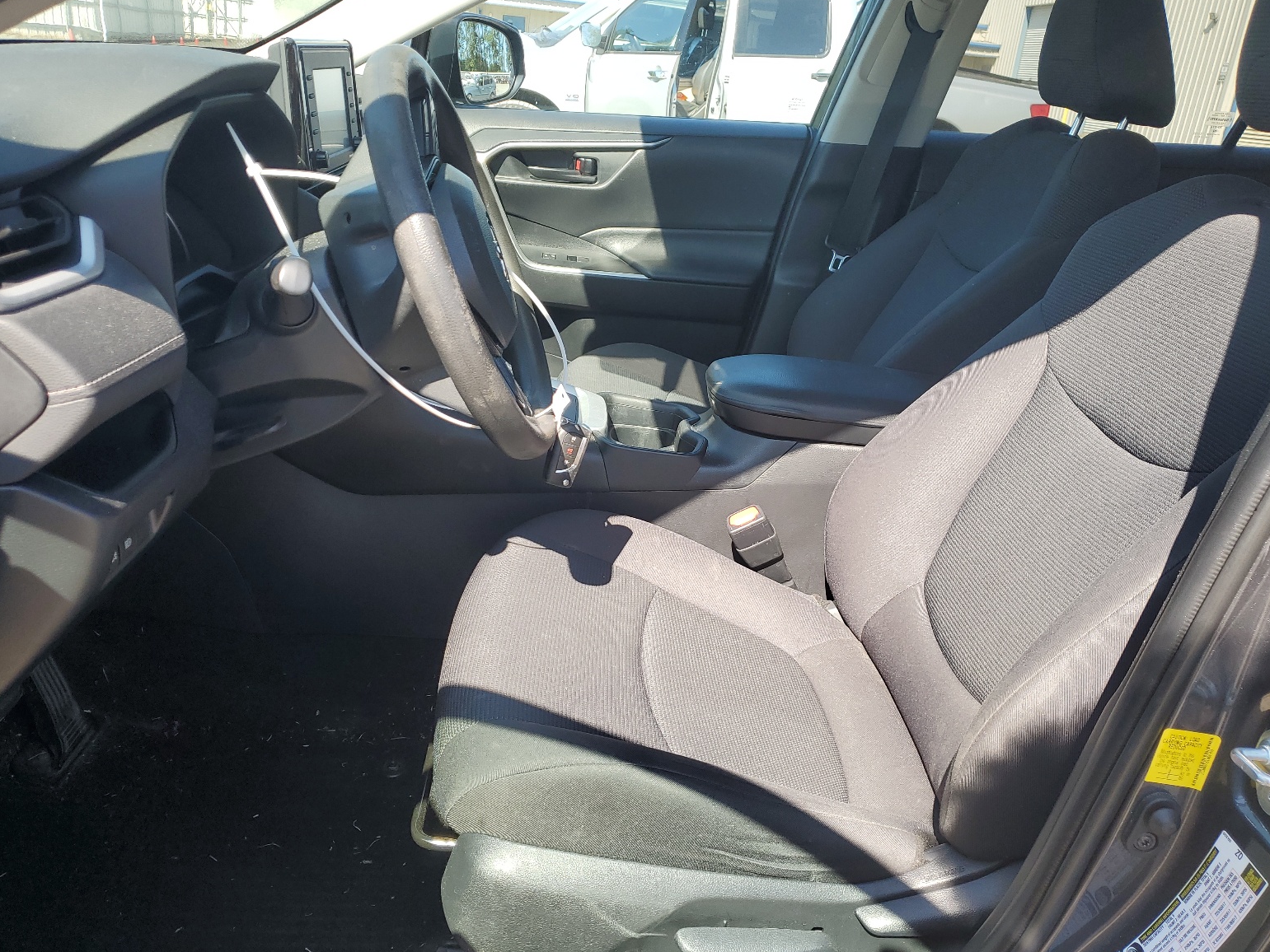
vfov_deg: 51.4
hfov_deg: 65.3
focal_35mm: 27
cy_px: 460
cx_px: 643
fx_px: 991
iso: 50
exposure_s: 1/500
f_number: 1.5
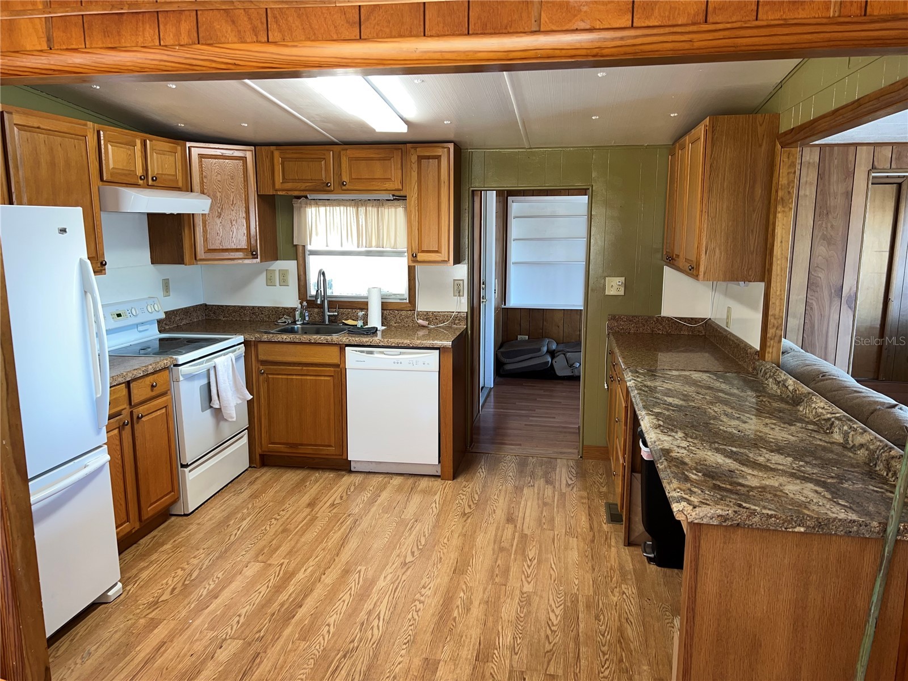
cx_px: 454
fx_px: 682
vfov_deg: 53.1
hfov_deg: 67.3
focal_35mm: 26
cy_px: 340
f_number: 1.5
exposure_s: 1/30
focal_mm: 5.7
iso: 40
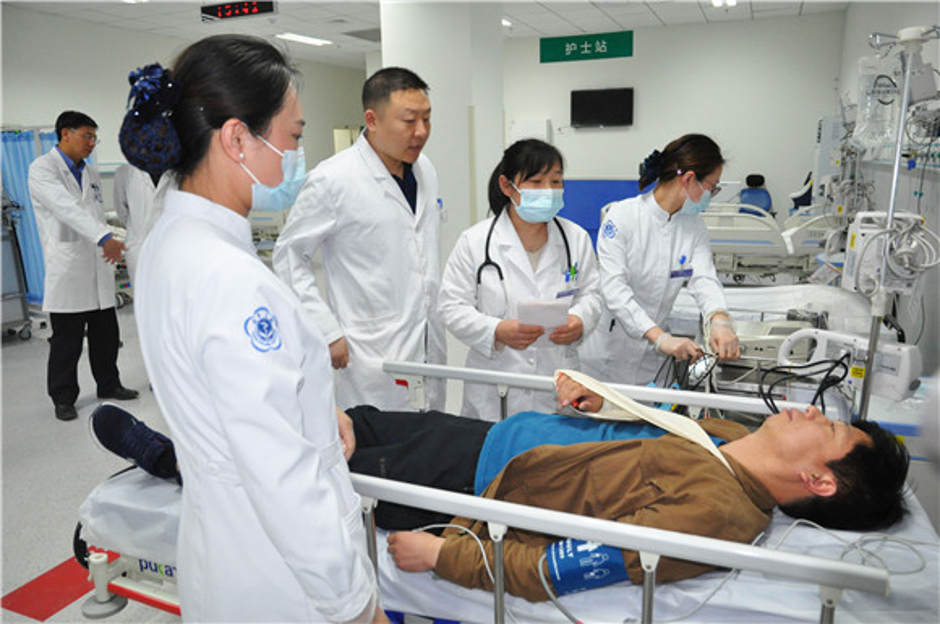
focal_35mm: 24
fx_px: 626
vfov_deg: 53.0
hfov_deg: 73.8
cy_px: 312
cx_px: 470
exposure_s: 1/80
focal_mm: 16
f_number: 5
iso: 1600
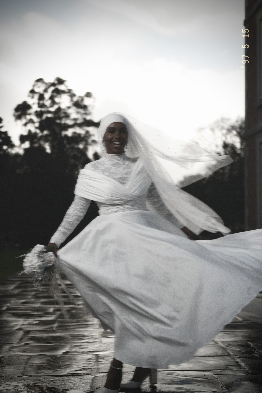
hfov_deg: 26.0
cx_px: 131
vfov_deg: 38.2
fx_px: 568
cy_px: 196
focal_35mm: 52
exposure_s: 1/250
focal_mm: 52
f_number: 2.8
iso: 500
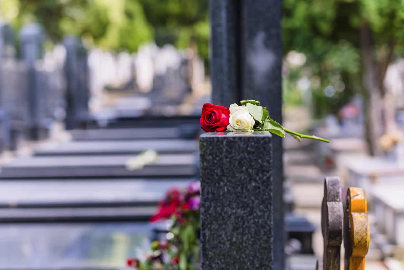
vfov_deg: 14.4
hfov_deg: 21.5
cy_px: 135
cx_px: 202
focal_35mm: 95
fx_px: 1066
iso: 250
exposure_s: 1/640
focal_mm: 95
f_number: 4.5
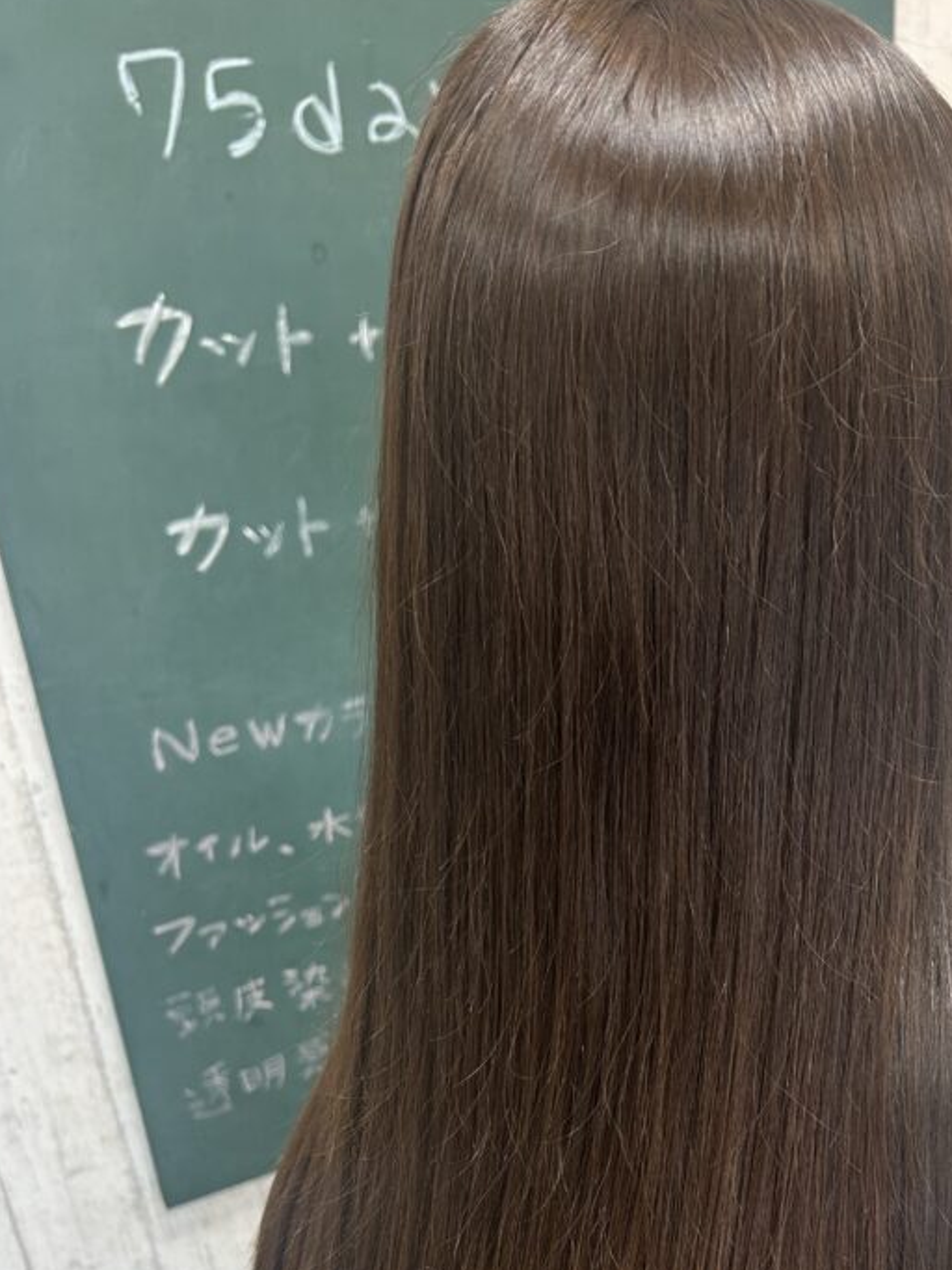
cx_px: 668
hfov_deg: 36.3
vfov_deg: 46.3
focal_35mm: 39
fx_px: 1431
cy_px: 939
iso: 100
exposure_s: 1/50
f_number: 1.5
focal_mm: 5.7
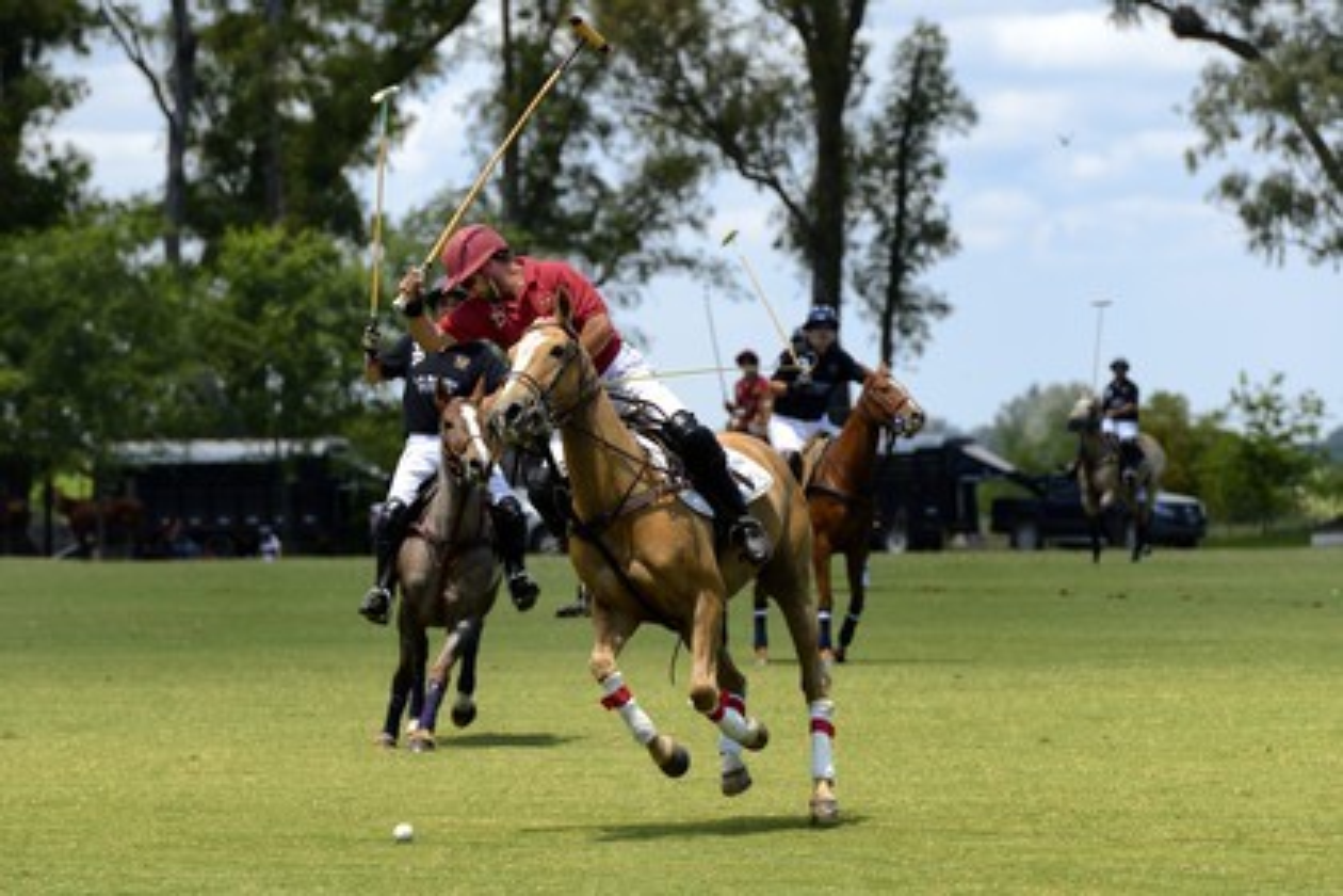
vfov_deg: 6.9
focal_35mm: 200
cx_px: 672
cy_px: 448
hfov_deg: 10.3
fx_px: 7461
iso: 400
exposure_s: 1/1250
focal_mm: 200
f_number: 6.3
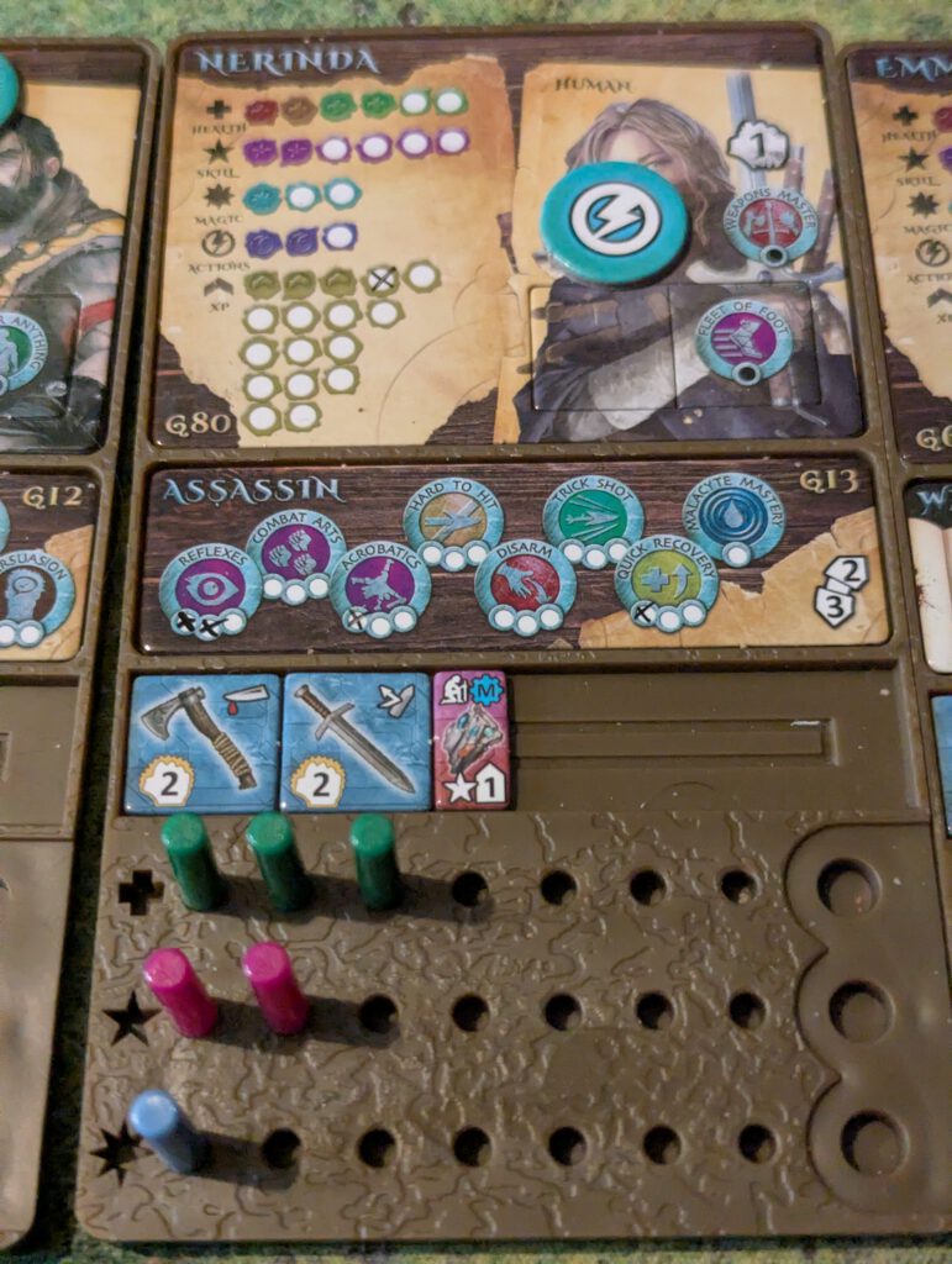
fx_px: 1756
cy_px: 632
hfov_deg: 30.3
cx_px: 476
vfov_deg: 39.6
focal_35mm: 48
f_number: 1.85
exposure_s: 1/77.3
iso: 2442
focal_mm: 6.81
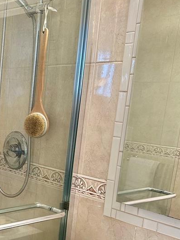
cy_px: 196
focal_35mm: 55
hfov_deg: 24.6
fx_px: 381
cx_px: -22
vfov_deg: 33.8
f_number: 1.78
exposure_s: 1/60
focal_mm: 6.86
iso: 125
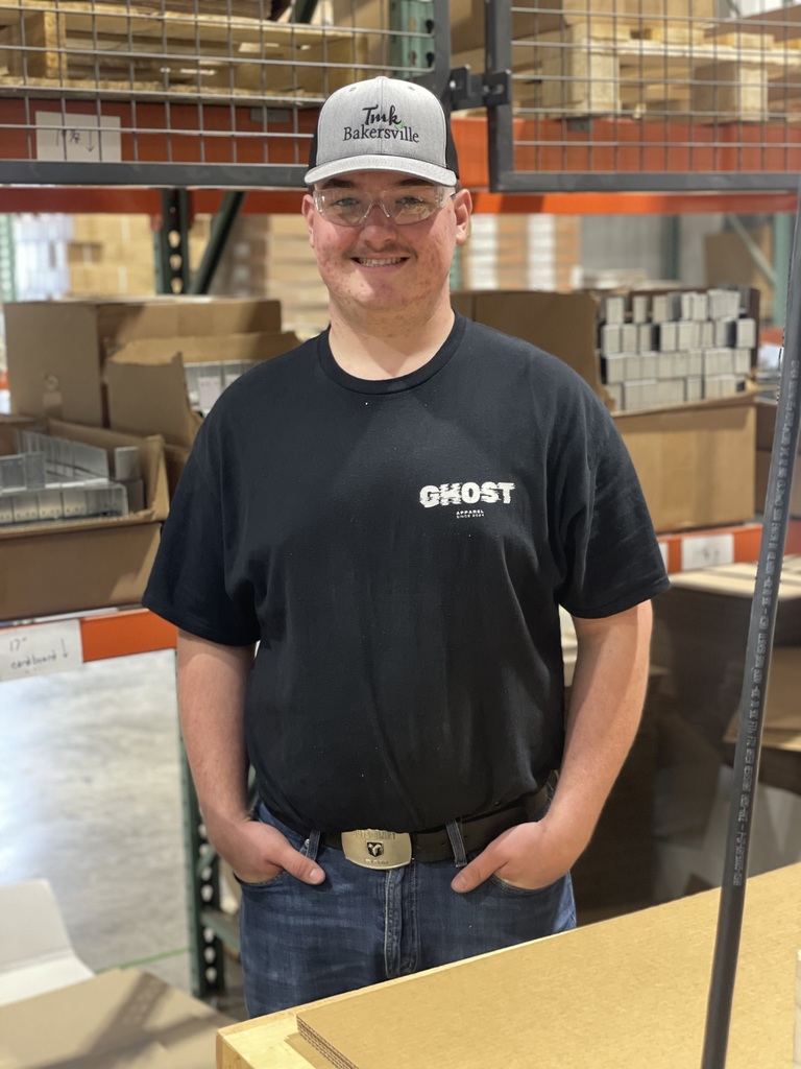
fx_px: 1604
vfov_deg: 36.8
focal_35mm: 52
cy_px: 534
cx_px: 400
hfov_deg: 28.0
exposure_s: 1/40
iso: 250
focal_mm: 6
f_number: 2
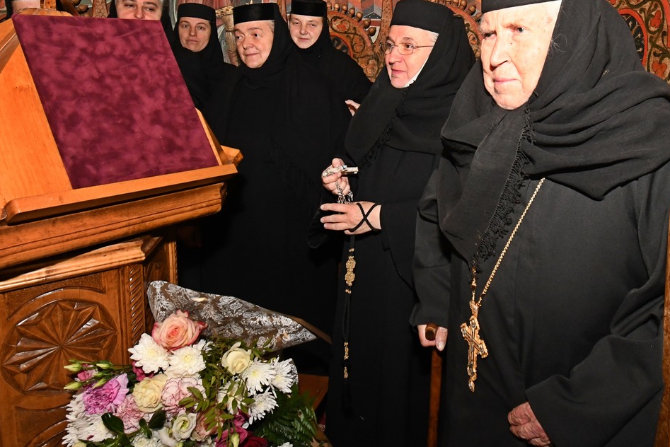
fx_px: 354
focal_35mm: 19
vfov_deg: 64.1
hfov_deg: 86.5
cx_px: 293
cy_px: 183
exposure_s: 1/125
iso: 2000
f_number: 7.1
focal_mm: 10
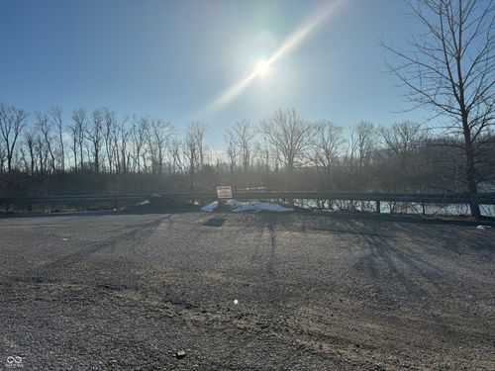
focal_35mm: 24
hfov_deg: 71.6
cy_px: 186
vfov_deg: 56.8
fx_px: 343
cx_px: 248
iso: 80
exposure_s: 1/15152
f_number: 1.78
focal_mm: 6.86
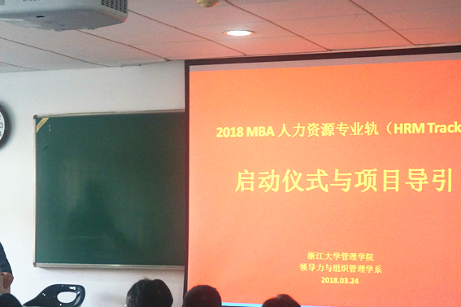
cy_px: 214
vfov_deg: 15.7
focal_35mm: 87
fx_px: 1109
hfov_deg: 23.4
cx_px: 184
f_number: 7.1
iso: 1600
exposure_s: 1/125
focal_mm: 41
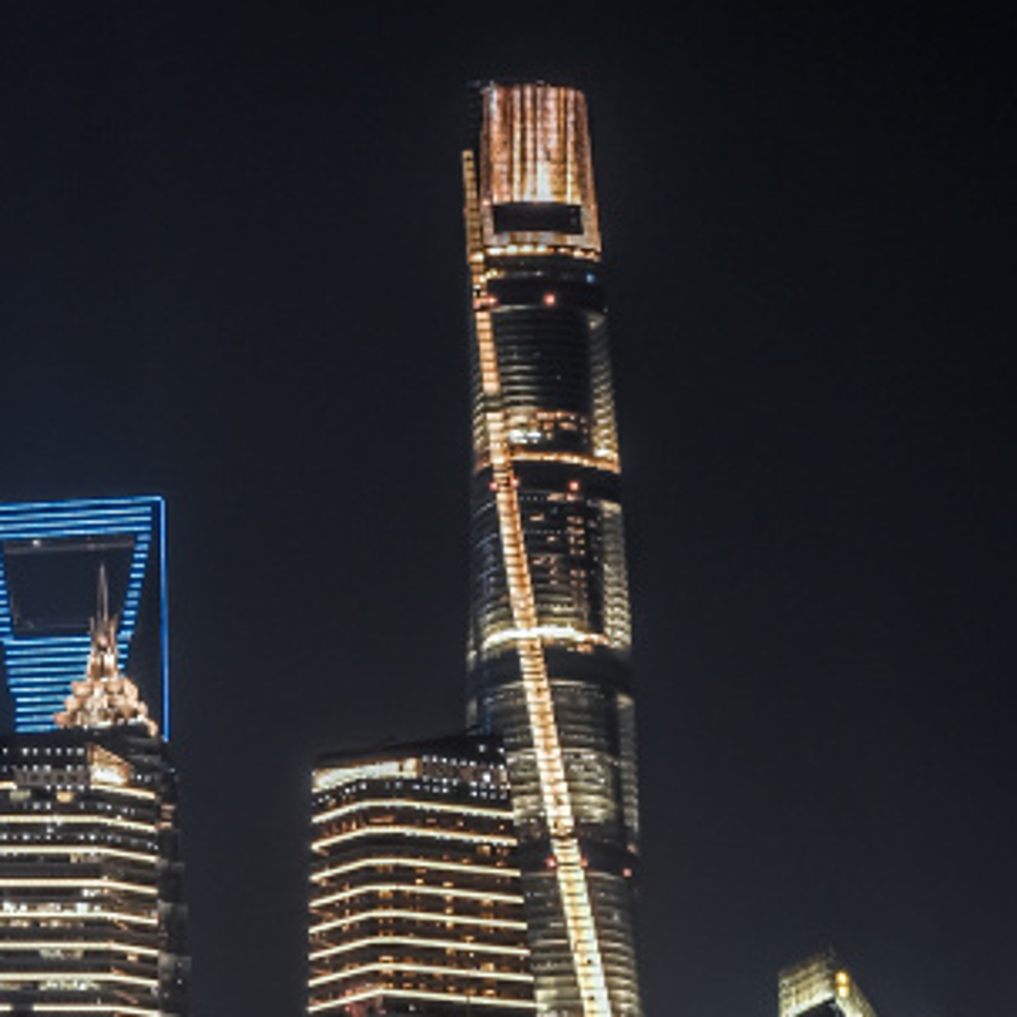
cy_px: 628
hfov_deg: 14.0
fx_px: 4022
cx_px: -211
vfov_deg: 14.4
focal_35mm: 121
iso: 100
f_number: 13
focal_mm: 24.3
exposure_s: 10
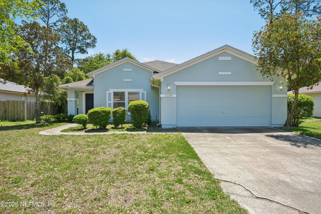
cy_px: 107
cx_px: 160
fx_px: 214
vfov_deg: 53.1
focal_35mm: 24
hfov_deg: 73.7
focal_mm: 24
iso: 100
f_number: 13
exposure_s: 1/25
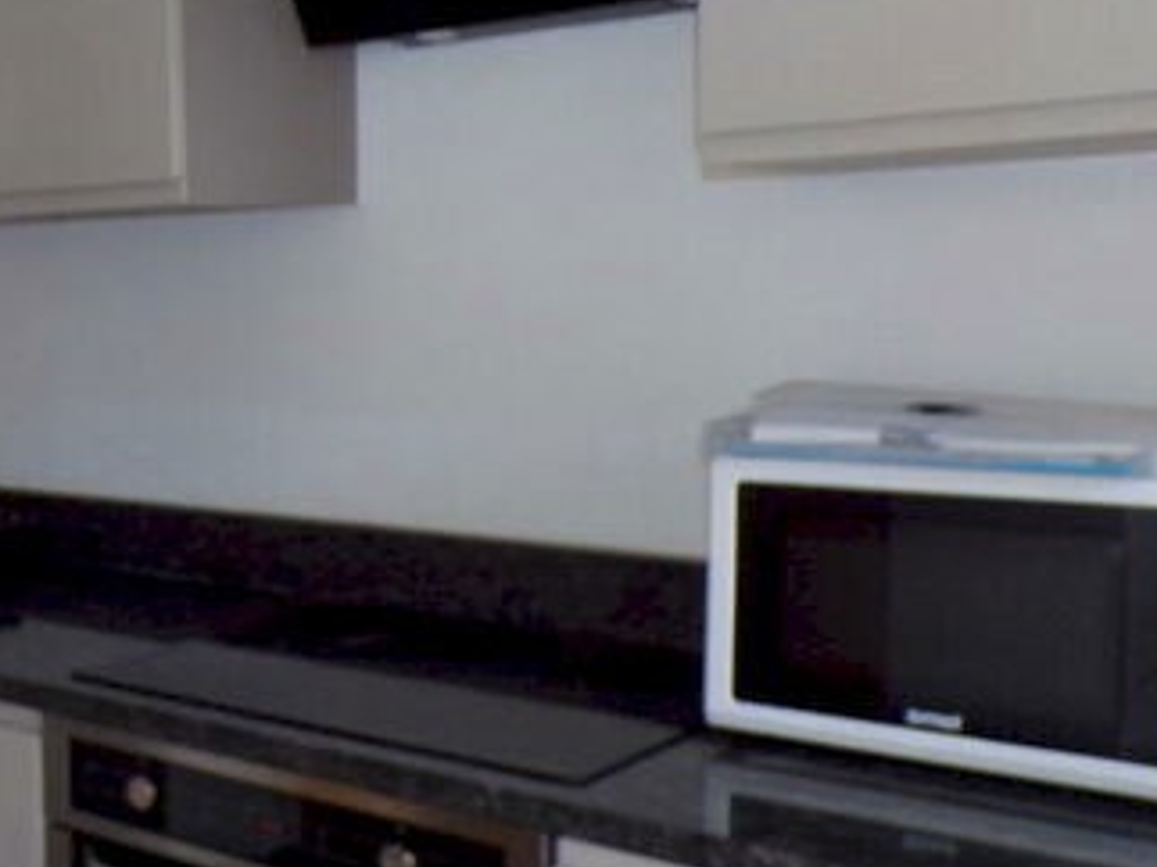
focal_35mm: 52
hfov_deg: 34.0
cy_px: 457
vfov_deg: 28.0
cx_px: 36
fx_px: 1737
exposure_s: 1/34
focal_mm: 4.3
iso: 200
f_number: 3
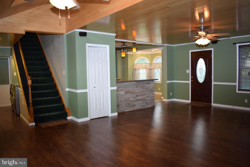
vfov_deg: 47.9
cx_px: 125
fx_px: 188
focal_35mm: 27
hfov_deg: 67.4
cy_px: 84
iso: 800
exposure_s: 1/60
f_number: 3.5
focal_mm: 18
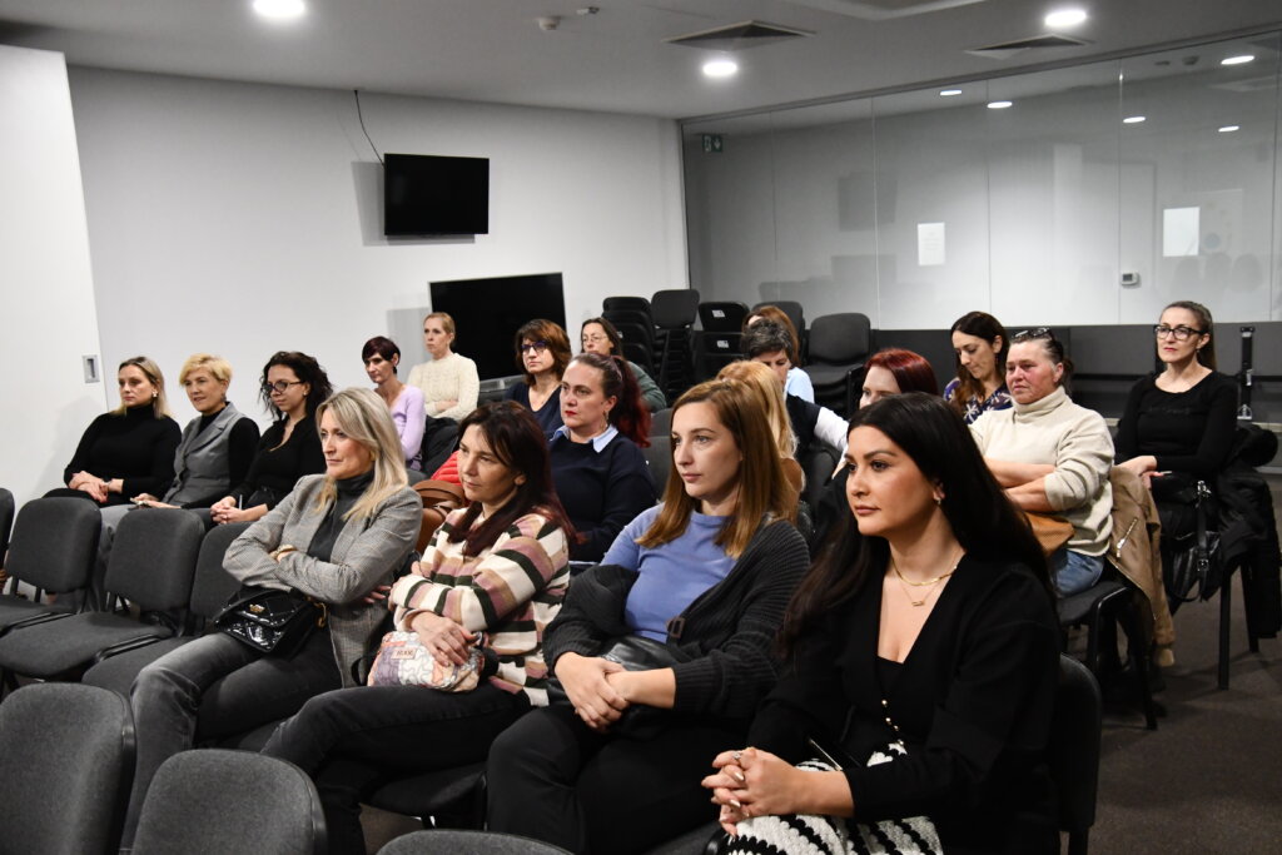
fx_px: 1211
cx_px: 641
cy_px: 428
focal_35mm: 34
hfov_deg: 55.8
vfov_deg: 38.9
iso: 3200
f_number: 4.5
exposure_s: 1/80
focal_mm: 23
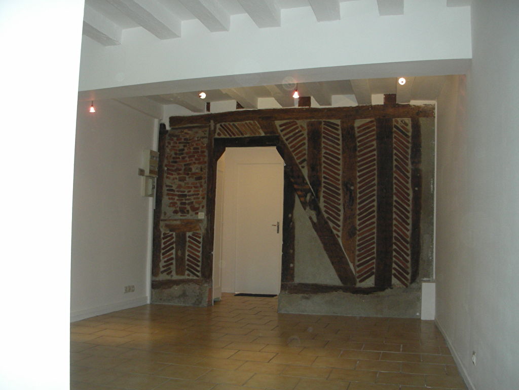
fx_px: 525
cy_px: 195
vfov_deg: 40.7
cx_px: 260
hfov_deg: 52.6
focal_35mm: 35
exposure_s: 1/60.1
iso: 145
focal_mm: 5.8
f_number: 3
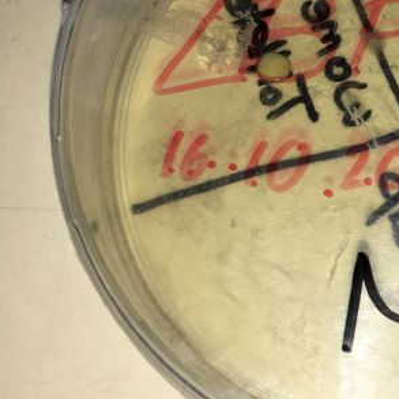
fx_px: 913
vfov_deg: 24.3
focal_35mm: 70
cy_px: 93
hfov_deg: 23.6
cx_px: 402
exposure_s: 1/262
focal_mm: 4.15
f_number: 2.2
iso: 25
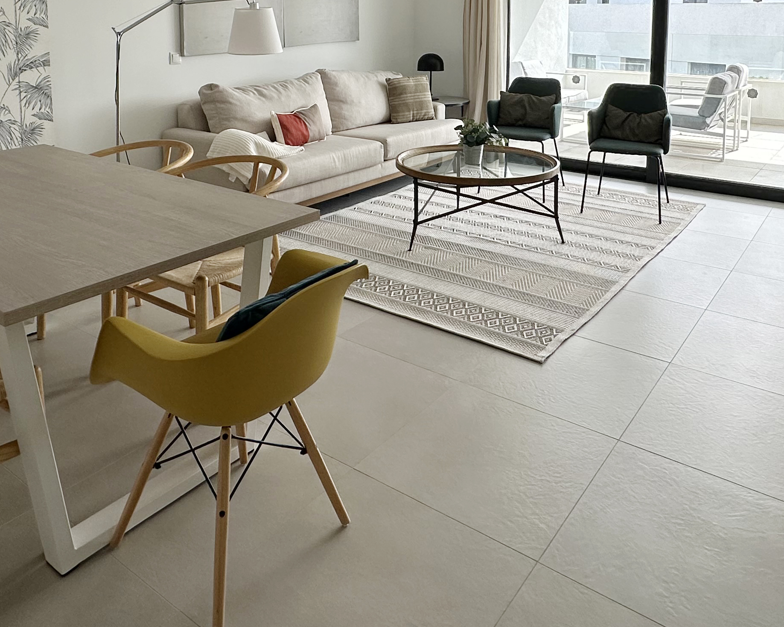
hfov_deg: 58.7
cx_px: 420
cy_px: 67
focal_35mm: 30
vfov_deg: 44.3
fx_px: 696
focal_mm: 2.22
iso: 40
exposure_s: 1/299
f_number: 2.2
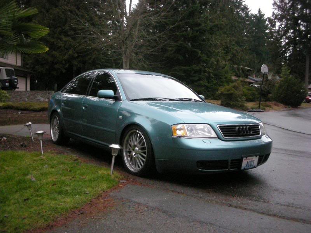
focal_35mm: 35
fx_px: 314
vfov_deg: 40.7
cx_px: 156
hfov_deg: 52.6
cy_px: 116
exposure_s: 1/128
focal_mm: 5.8
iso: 503
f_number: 2.8
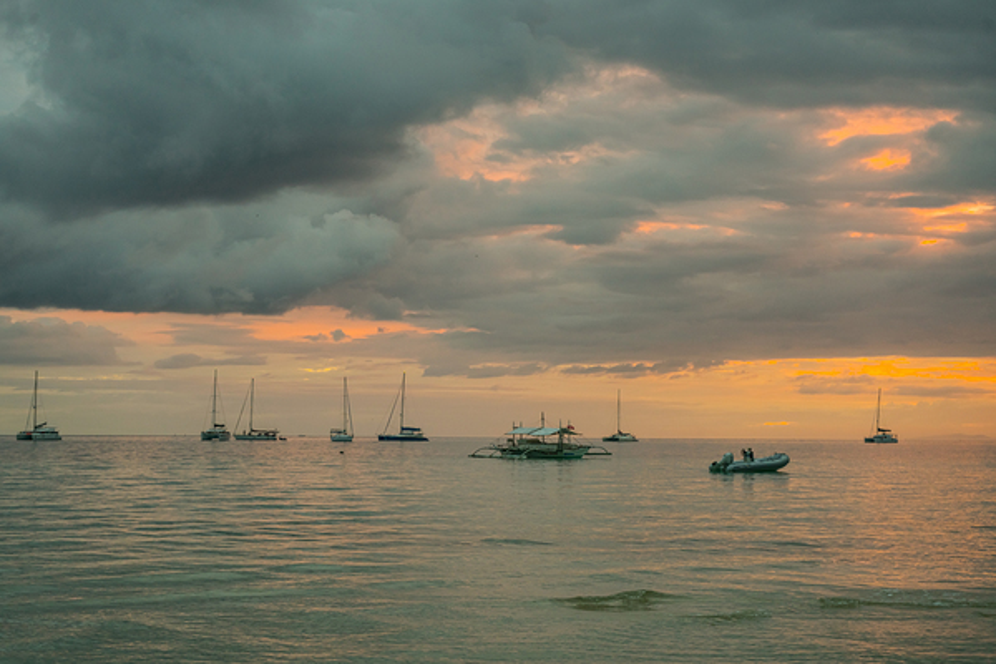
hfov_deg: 28.8
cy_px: 332
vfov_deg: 19.5
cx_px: 498
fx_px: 1937
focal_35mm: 70
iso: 800
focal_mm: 70
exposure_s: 1/80
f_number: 5.6
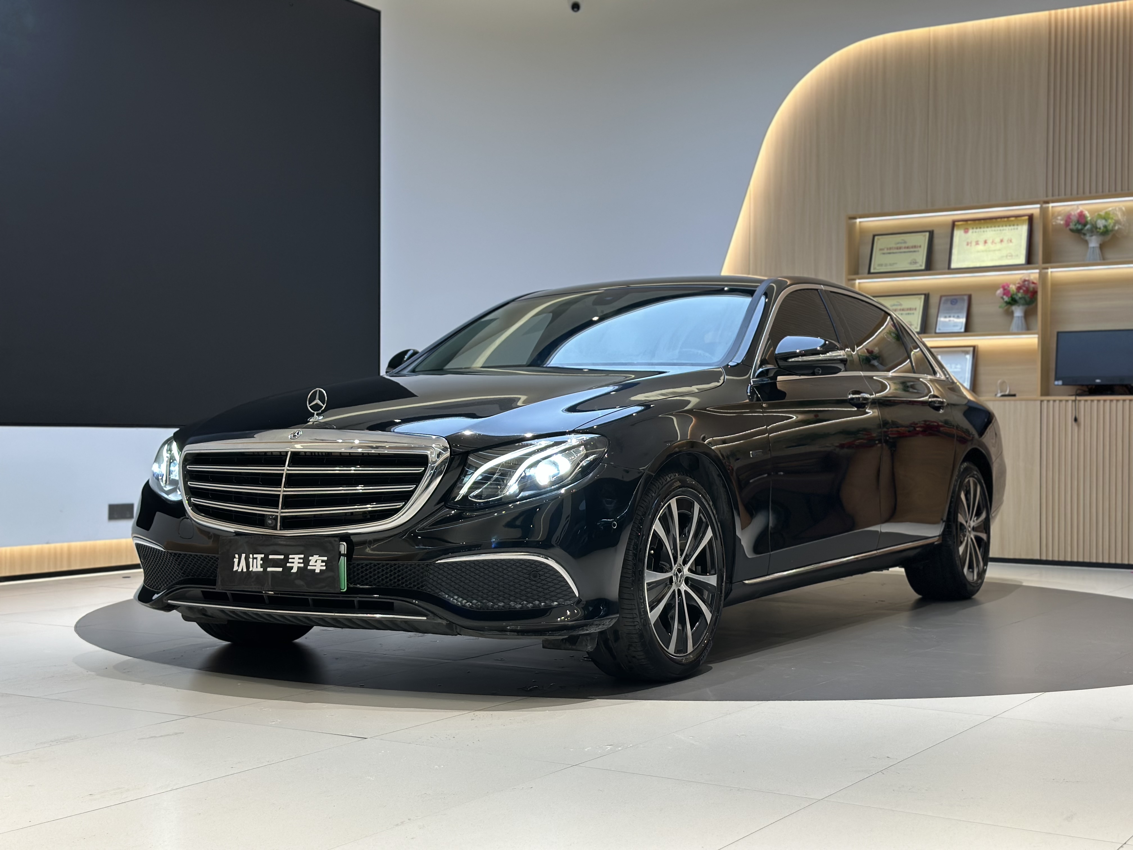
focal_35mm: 48
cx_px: 566
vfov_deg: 30.3
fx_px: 1571
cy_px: 425
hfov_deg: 39.7
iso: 64
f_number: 1.78
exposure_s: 1/103
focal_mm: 6.86
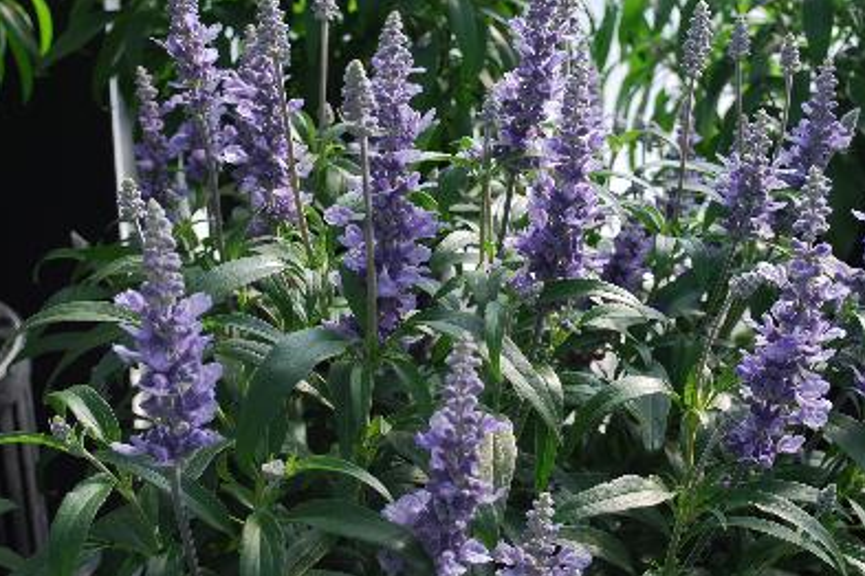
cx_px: 431
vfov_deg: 26.0
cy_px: 290
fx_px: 1249
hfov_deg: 38.2
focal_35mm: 52
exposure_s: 1/60
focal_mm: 34
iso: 125
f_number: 8
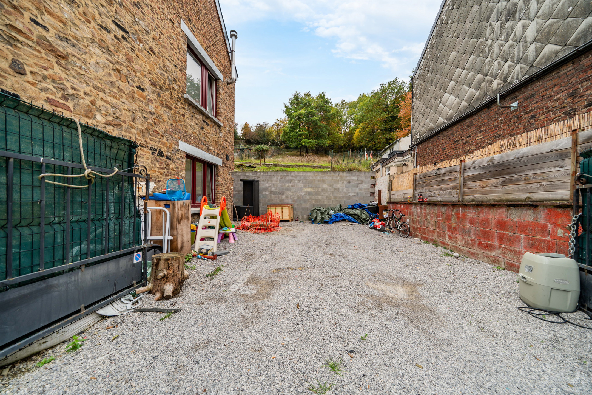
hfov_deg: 112.6
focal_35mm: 12
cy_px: 198
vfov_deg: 90.0
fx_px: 197
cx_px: 296
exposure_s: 1/125
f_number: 5.6
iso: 100
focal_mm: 12
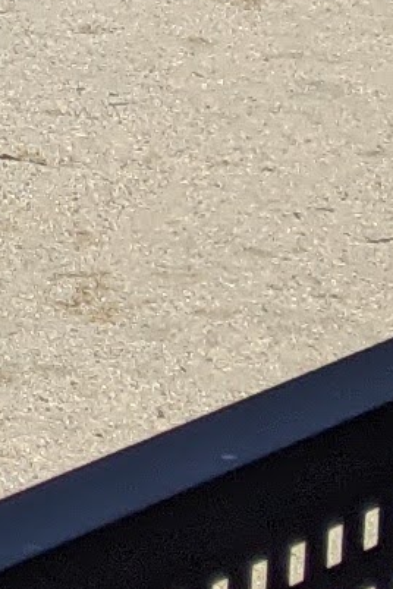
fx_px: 4617
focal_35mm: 282
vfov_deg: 7.1
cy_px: -479
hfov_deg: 4.3
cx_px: -1421
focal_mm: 4.44
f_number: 1.8
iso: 62
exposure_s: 1/5882
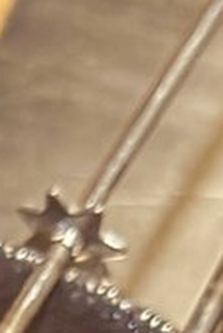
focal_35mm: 251
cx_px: -252
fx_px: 2327
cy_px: 631
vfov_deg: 7.9
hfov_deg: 5.4
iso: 400
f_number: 1.8
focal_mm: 6.86
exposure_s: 1/30
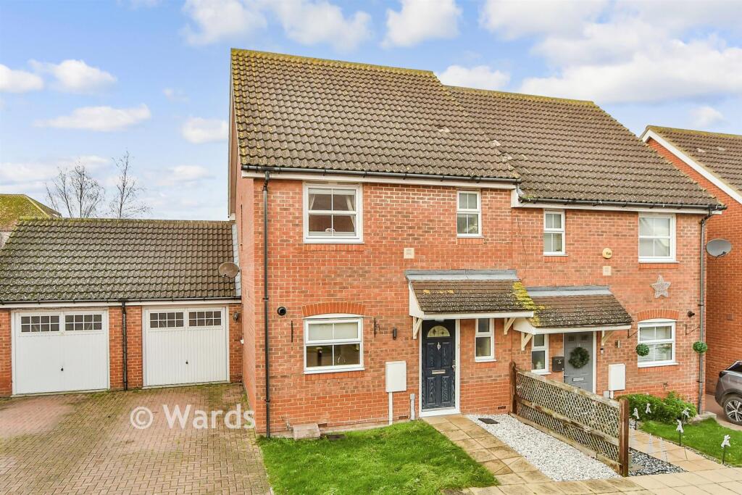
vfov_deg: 73.8
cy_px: 248
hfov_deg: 96.7
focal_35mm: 16
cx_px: 371
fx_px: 330
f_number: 6.3
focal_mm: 11
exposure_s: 1/160
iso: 500
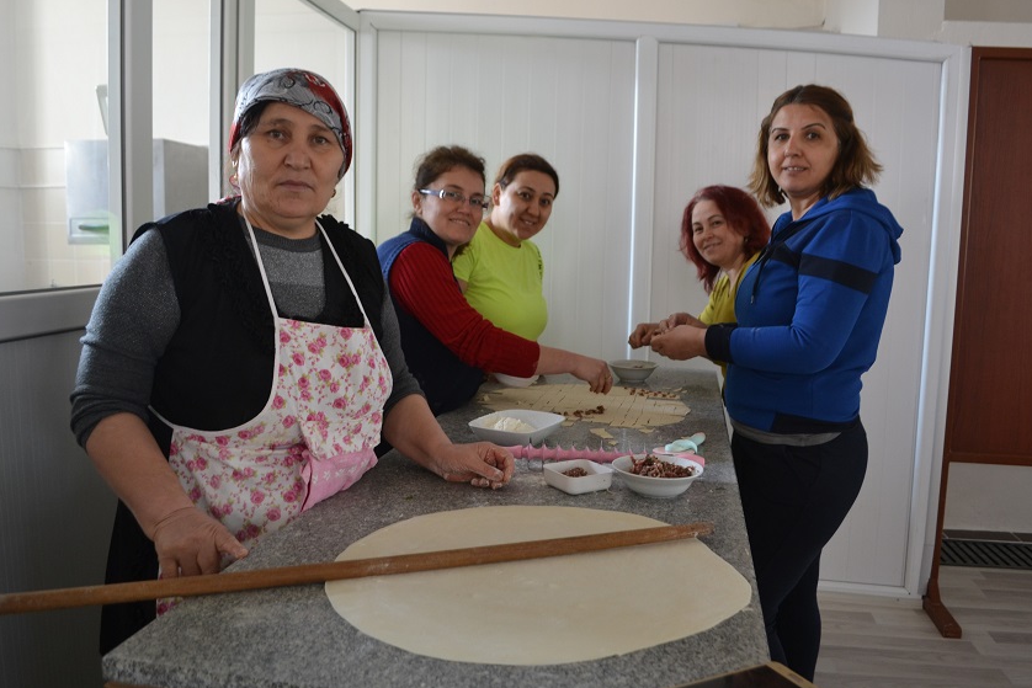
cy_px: 325
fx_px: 831
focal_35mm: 29
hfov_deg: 63.6
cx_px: 539
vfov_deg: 45.0
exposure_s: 1/60
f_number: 3.5
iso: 400
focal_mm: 18
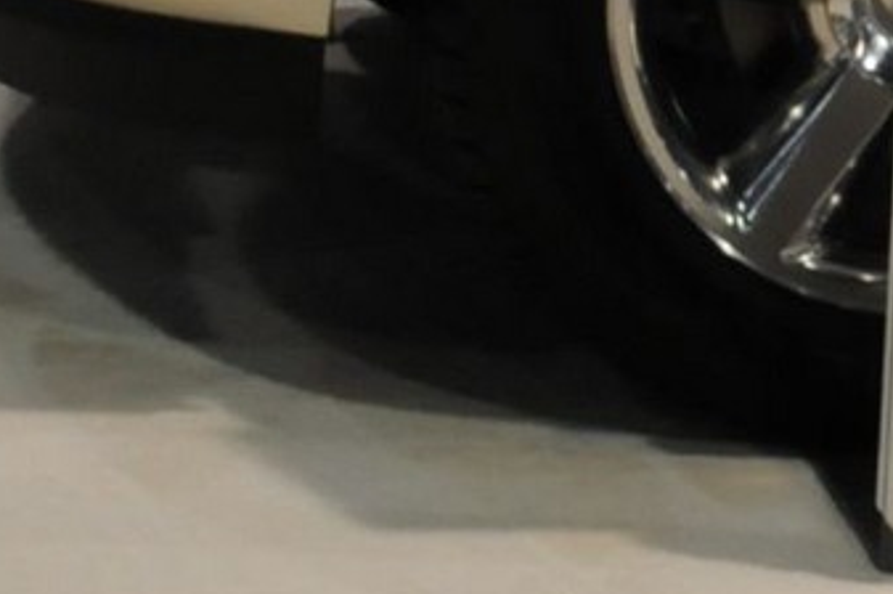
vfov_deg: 4.3
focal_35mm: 312
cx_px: 2406
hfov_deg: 6.2
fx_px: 7732
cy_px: -707
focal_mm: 28
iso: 800
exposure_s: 1/100
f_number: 5
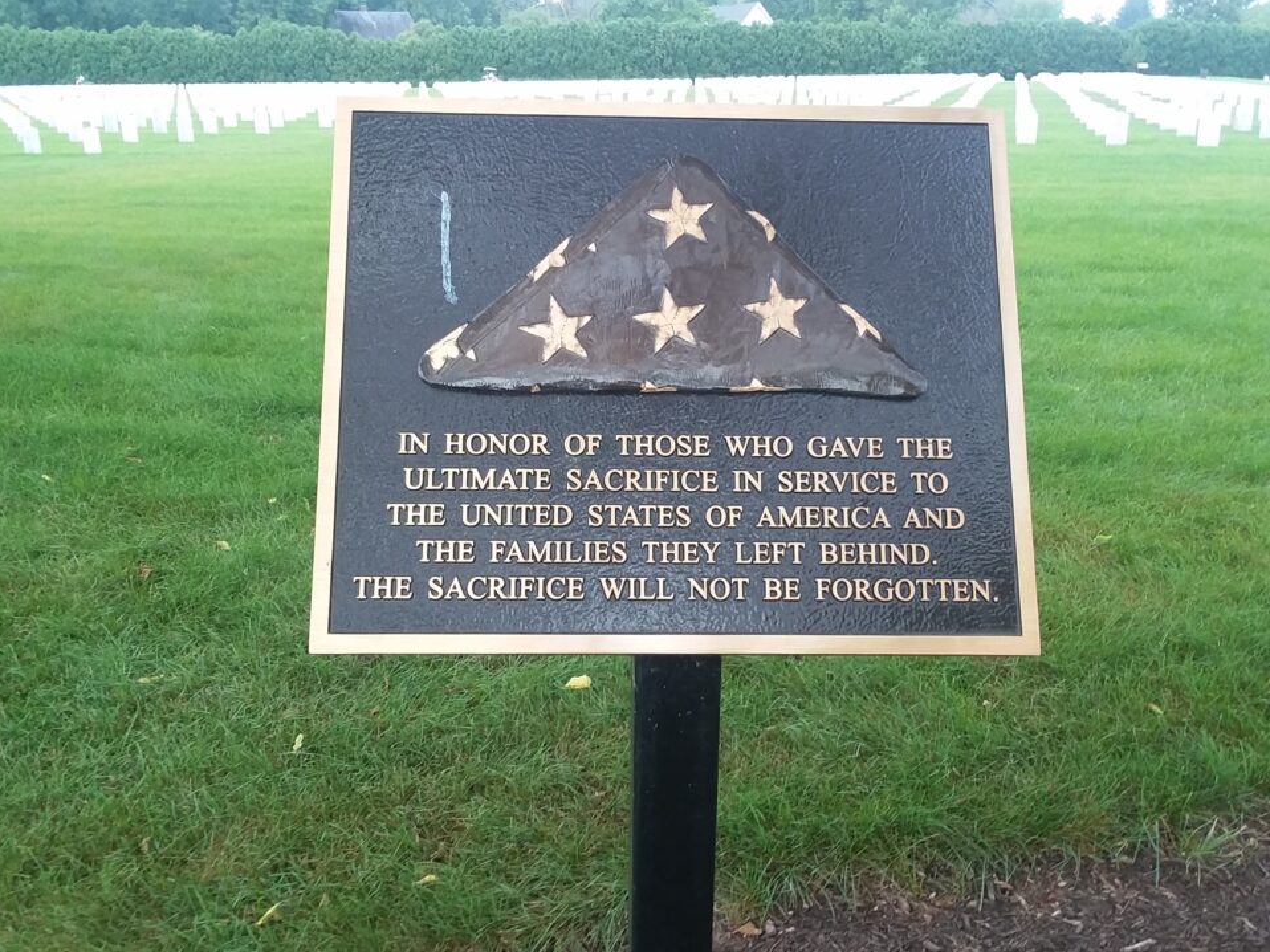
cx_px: 612
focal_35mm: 31
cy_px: 487
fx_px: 1137
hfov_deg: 58.3
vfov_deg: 45.4
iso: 40
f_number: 1.9
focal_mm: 2.47
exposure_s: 1/174
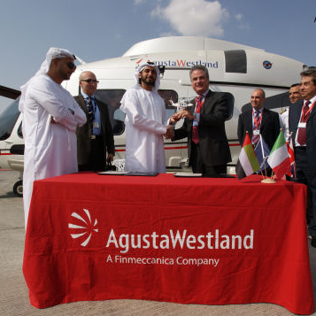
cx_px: 163
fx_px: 224
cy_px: 162
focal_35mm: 22
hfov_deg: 70.5
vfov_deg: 70.5
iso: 100
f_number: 10
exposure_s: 1/250
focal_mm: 11
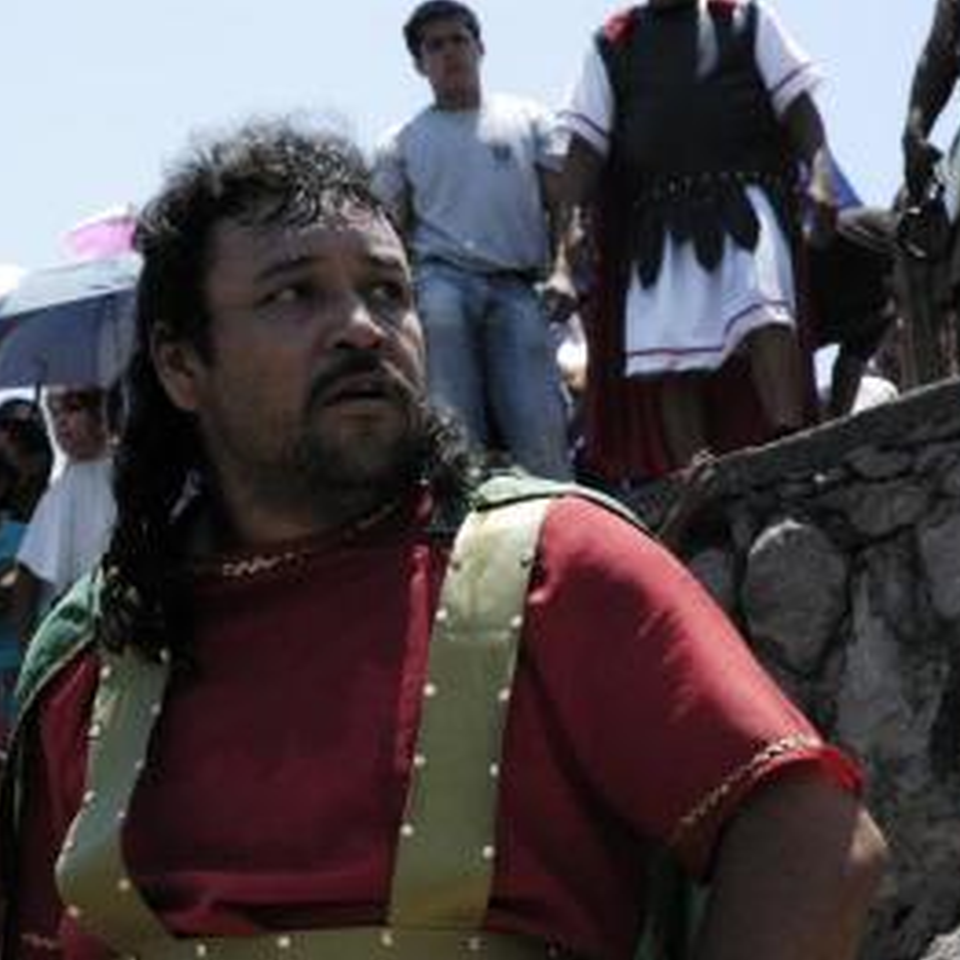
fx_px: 4267
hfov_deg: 12.8
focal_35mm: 136
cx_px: 282
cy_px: 484
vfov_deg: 12.8
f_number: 14
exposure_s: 1/800
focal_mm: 70
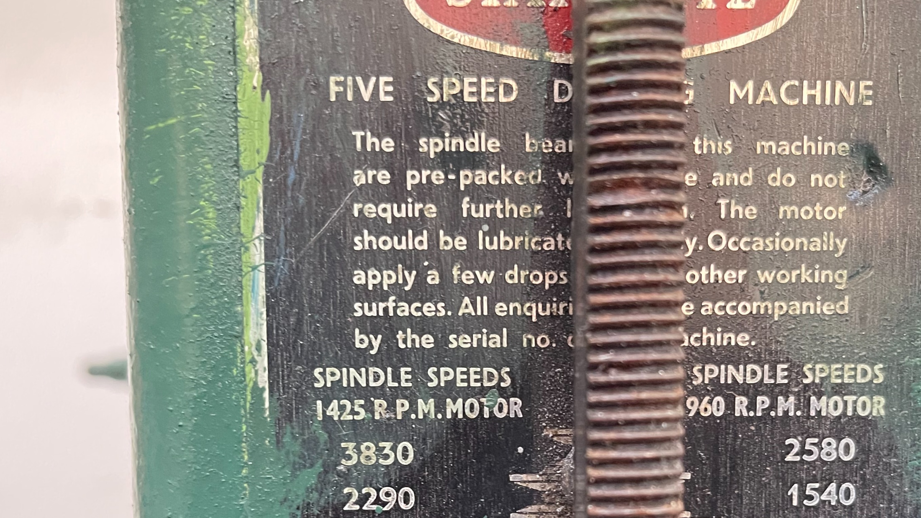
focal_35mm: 42
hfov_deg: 48.2
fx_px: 1026
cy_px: 501
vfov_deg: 27.0
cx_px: 521
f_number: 1.6
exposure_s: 1/40
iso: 500
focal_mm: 5.1
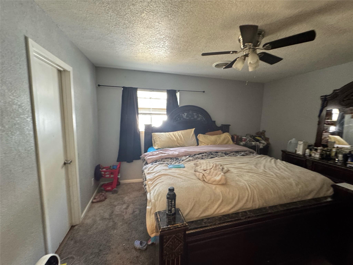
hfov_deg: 102.1
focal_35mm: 14
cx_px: 176
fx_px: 143
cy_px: 132
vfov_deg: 85.7
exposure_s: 1/47
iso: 400
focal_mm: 2.22
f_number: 2.2
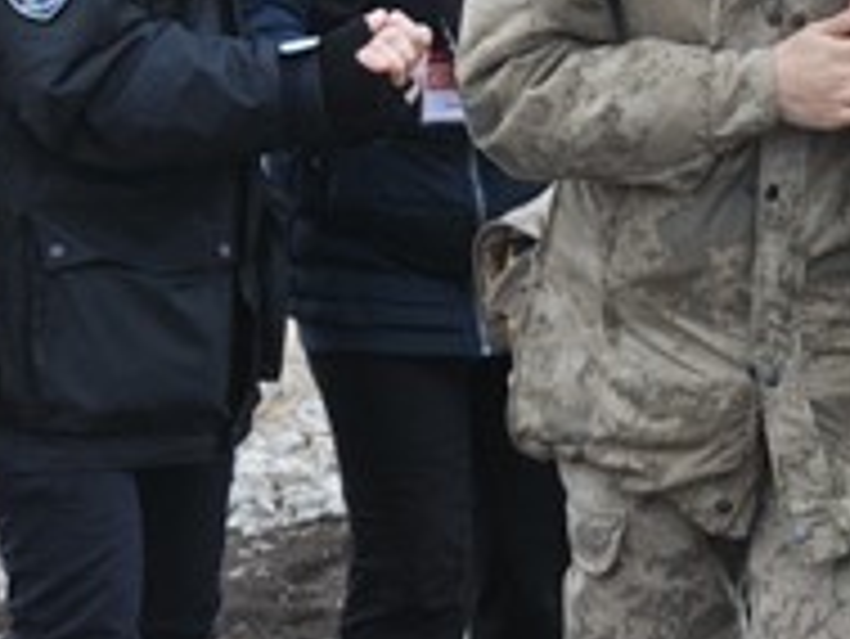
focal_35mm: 238
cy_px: -212
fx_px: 5848
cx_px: 1115
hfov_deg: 8.2
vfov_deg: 6.2
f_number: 9
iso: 500
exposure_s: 1/320
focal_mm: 48
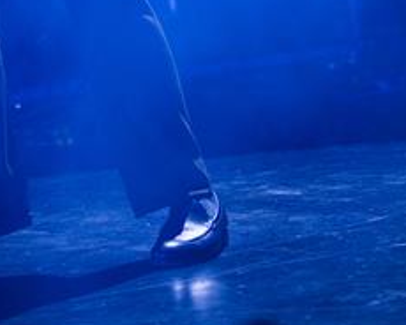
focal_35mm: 147
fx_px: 1766
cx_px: 107
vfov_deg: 9.9
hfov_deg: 13.1
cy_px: -288
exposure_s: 1/250
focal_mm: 50
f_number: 1.8
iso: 400
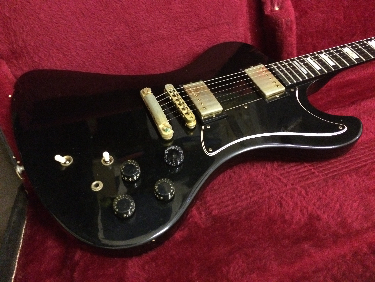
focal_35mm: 29
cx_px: 188
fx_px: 314
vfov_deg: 48.2
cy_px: 141
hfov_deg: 61.7
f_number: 2.2
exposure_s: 1/17
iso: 640
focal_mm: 4.15
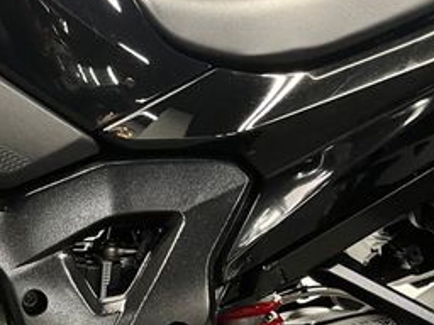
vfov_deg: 21.5
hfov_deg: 27.1
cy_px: 355
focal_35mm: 65
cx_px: -56
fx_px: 815
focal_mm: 5.1
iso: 500
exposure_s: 1/25
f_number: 1.6
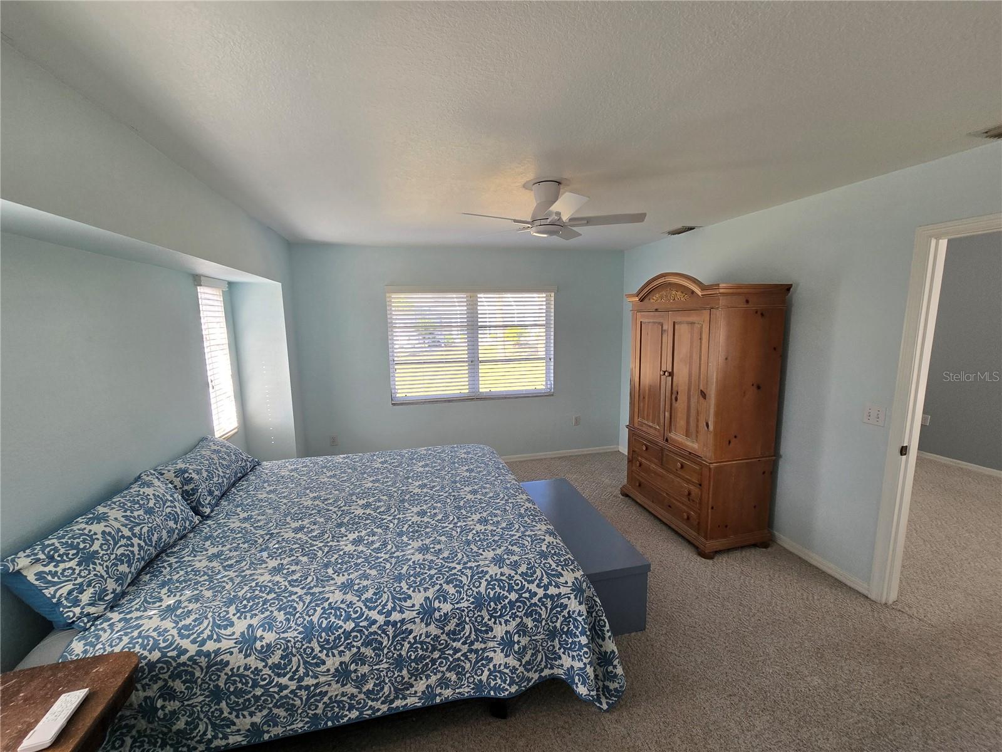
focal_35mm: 13
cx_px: 501
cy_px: 376
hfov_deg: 106.2
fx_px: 376
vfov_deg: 89.9
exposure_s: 1/120
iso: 80
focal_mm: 2.2
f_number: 2.2
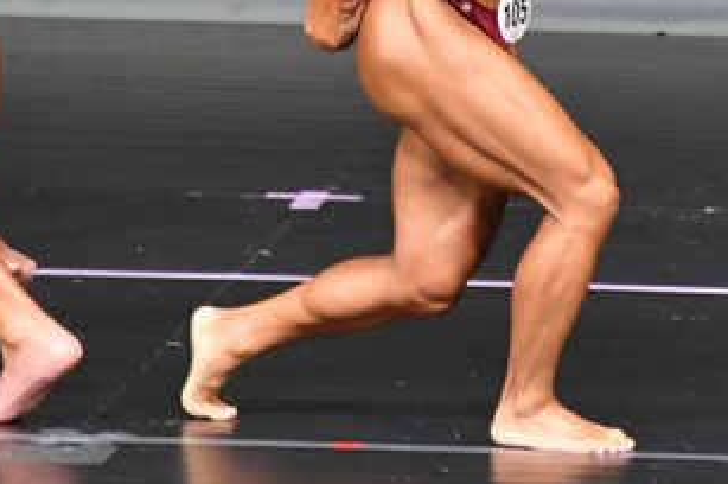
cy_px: -74
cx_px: 665
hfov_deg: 2.2
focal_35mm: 947
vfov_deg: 1.4
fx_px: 19130
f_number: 5.6
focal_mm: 250
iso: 5000
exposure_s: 1/400
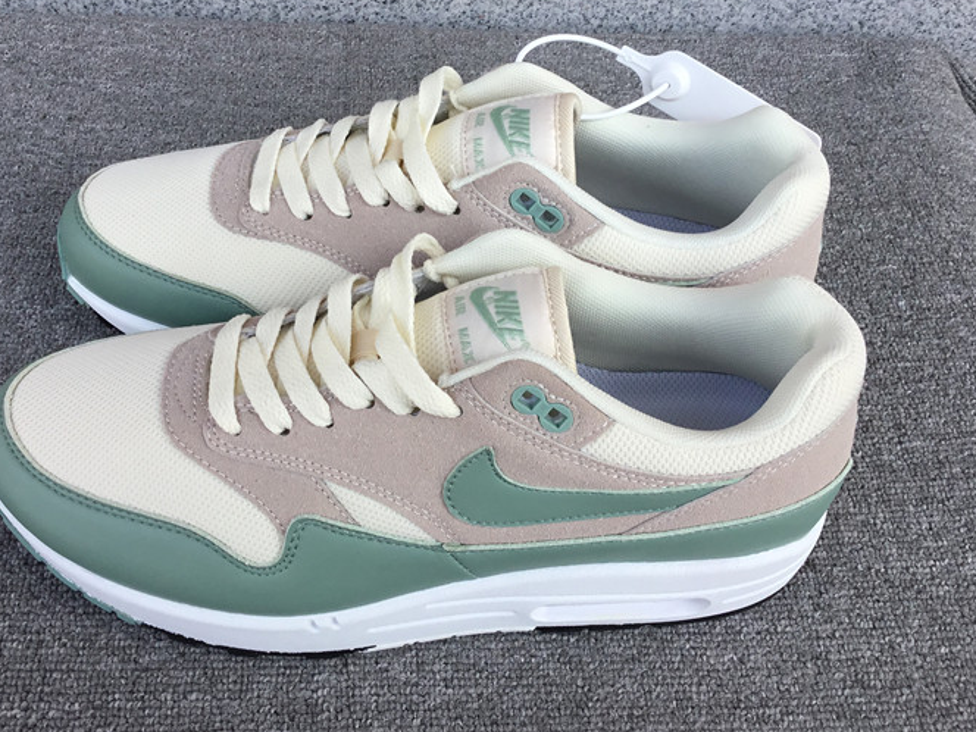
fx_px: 1184
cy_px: 298
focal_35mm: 42
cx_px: 459
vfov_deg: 34.3
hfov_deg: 44.8
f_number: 2.4
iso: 25
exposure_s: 1/377
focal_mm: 3.3
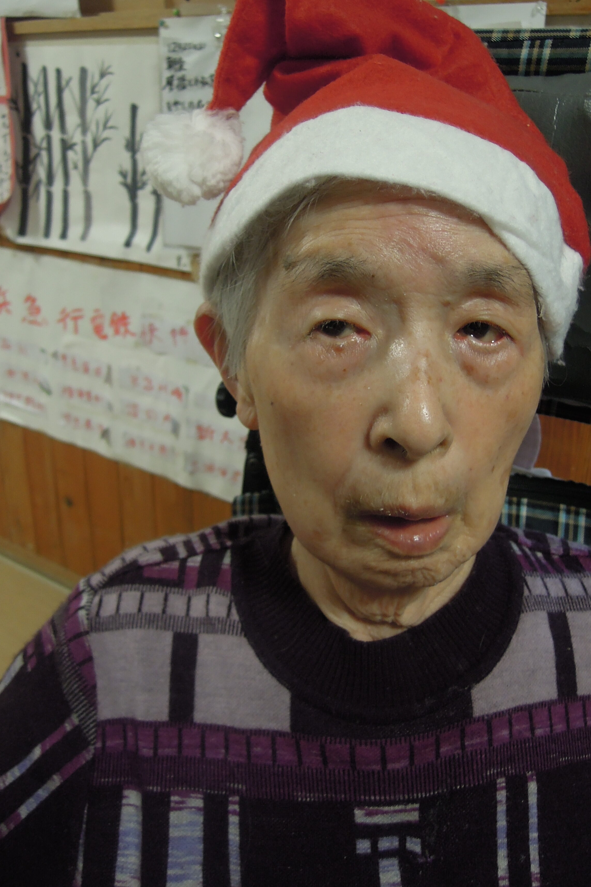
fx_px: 714
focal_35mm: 29
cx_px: 342
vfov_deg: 63.3
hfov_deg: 44.8
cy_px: 377
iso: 160
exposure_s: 1/30
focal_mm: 4.3
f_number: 2
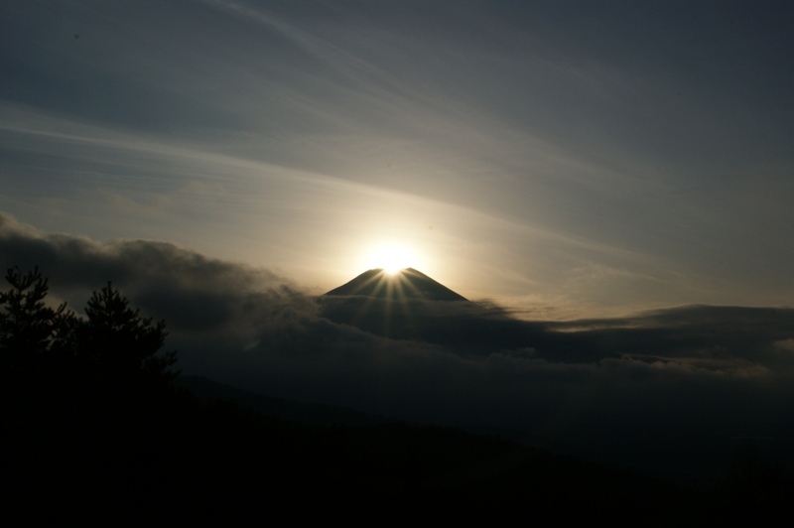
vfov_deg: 31.8
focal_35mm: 42
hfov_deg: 46.4
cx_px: 397
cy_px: 264
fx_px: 926
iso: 200
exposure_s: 1/500
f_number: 25
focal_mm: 28
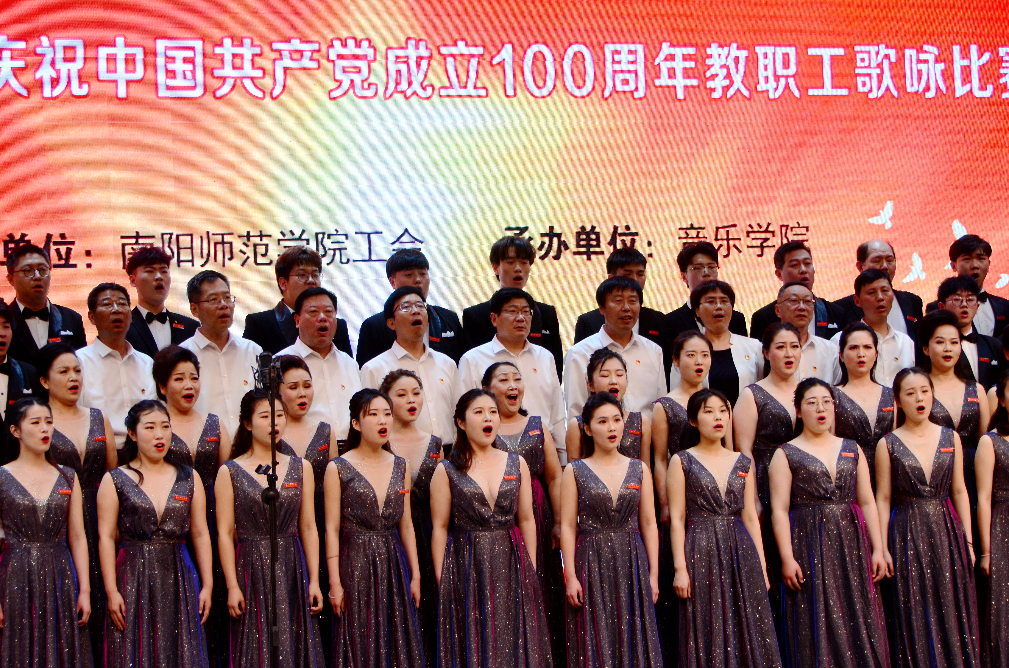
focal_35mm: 90
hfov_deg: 22.7
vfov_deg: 15.1
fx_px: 2517
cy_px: 334
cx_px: 504
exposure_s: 1/160
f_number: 4.8
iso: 500
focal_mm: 60
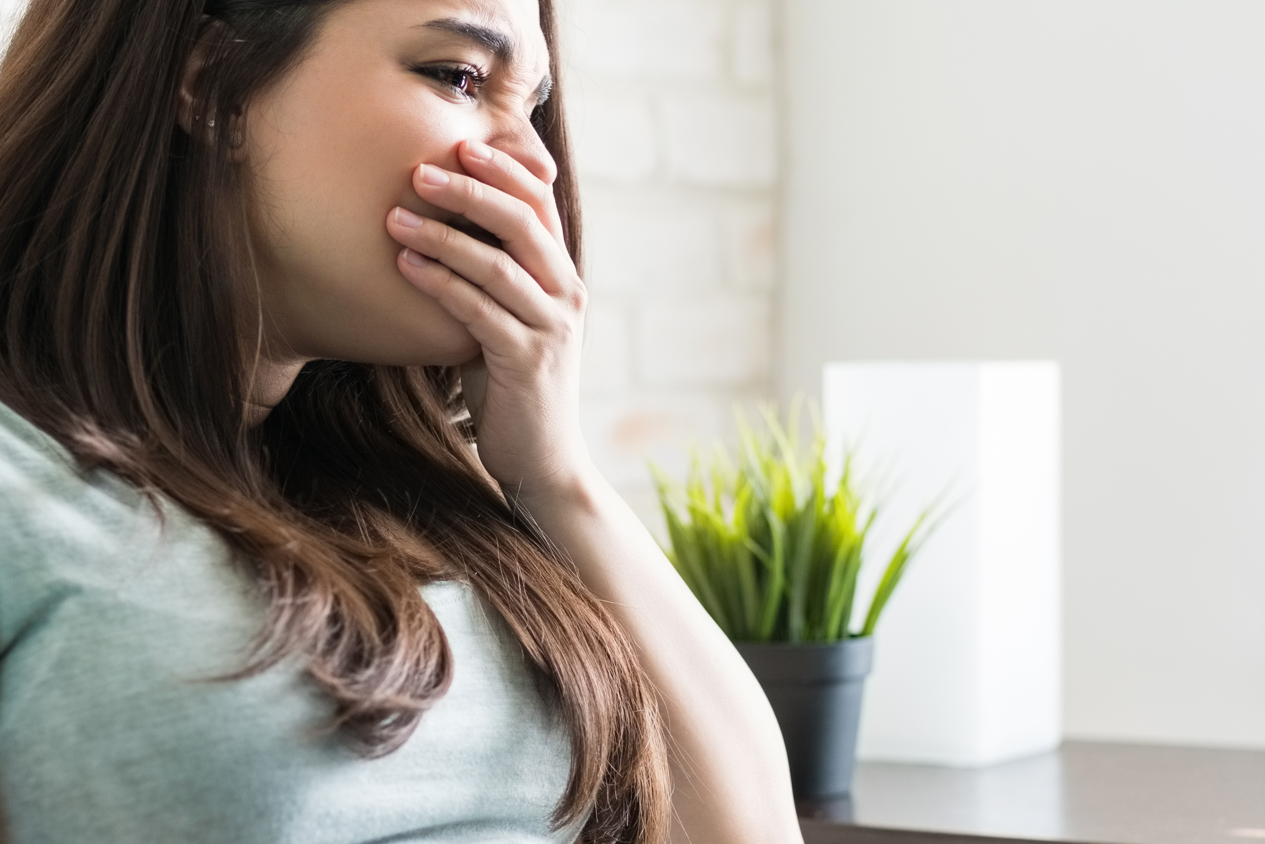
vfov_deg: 14.1
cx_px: 541
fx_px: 3409
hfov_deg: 21.0
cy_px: 630
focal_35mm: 97
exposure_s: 1/100
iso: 250
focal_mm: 35
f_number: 1.8
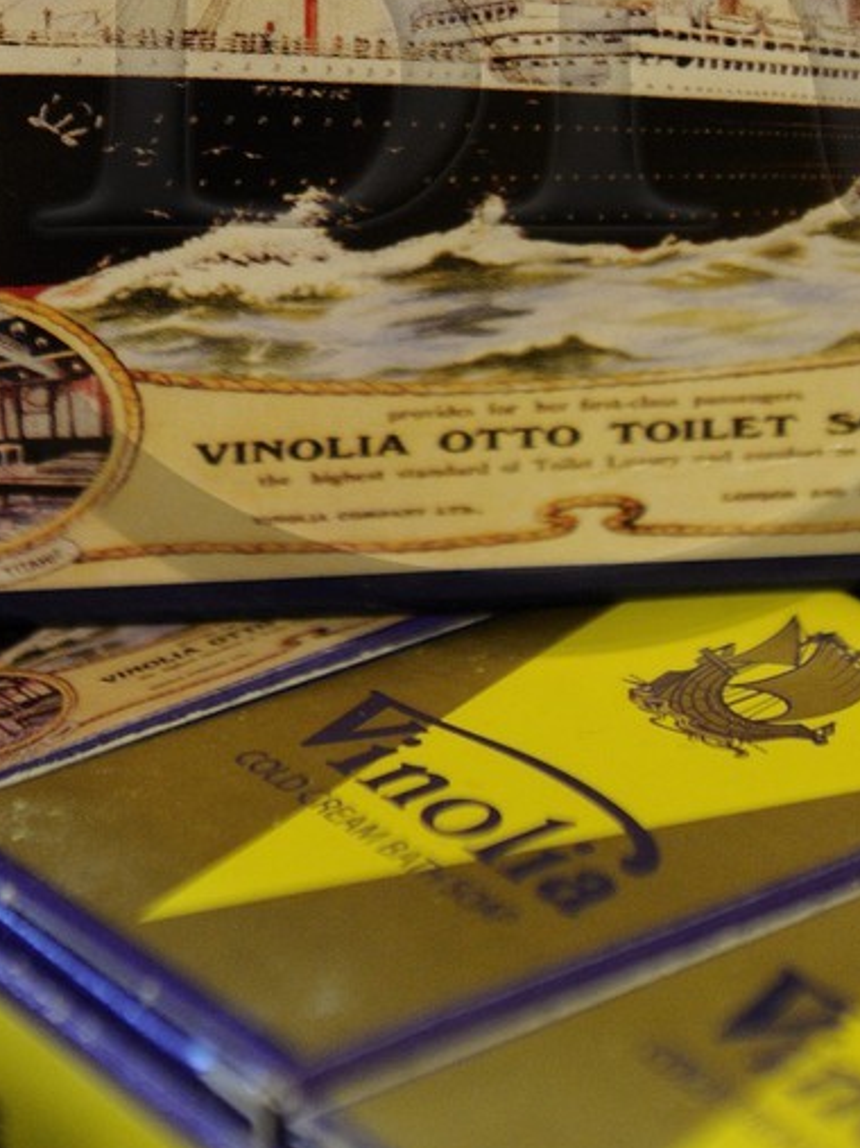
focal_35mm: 188
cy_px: -50
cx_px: 516
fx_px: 6230
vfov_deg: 10.4
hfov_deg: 7.9
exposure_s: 1/25
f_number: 4
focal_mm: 62
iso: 1600
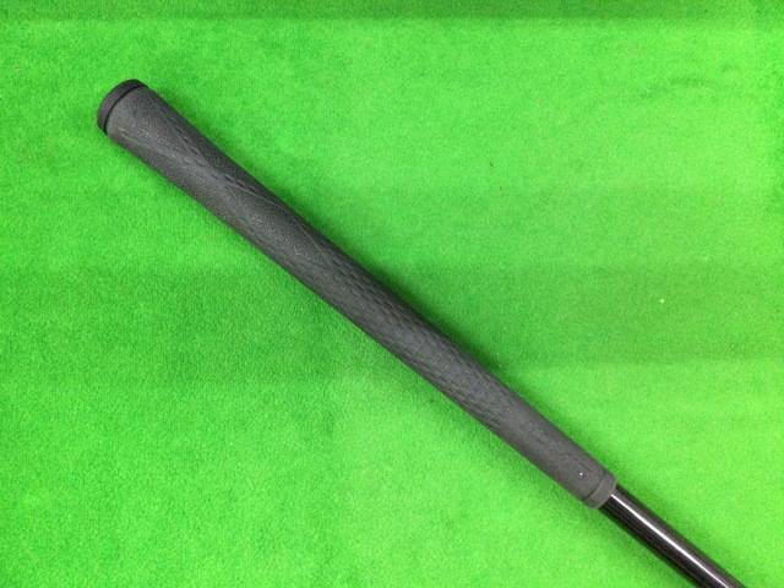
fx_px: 702
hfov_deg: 58.4
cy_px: 294
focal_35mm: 31
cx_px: 392
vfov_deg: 45.4
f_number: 2.4
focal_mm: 3.3
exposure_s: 1/30
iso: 250
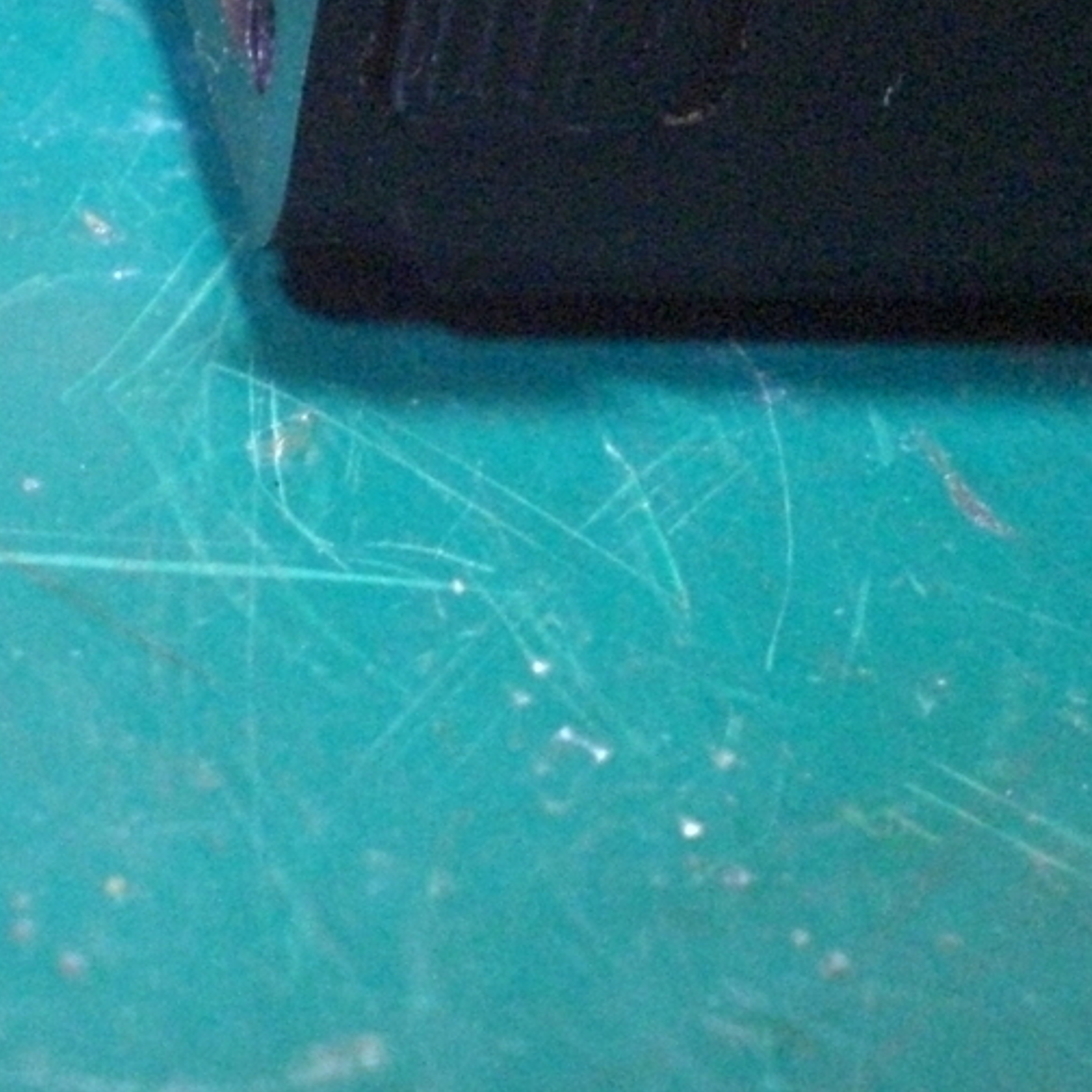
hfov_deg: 21.6
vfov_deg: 21.6
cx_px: 422
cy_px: 414
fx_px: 2855
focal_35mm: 80
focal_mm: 6.3
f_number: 3.1
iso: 800
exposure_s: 1/30
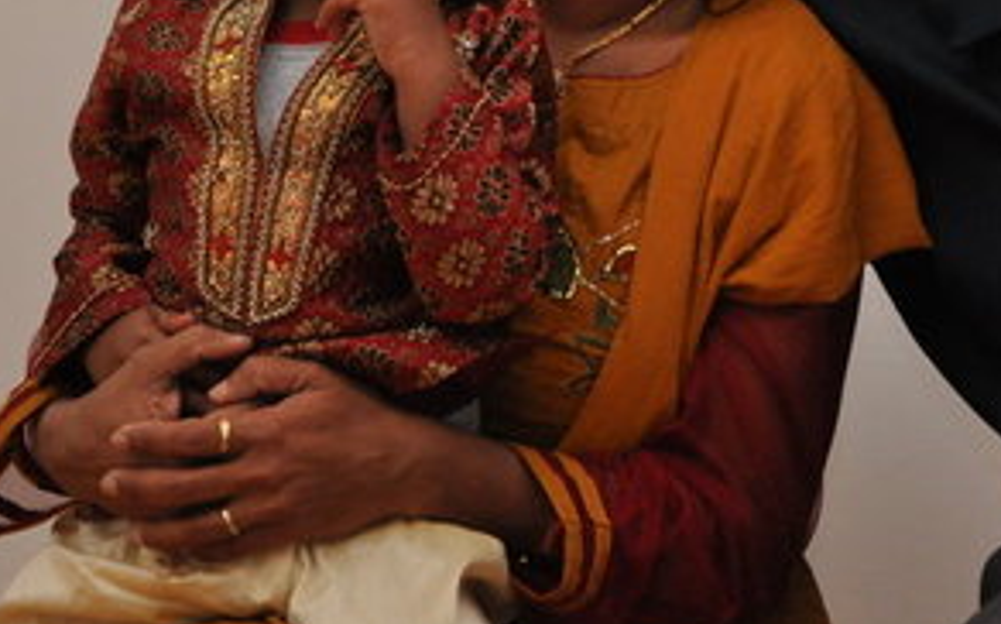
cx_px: 915
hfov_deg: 15.4
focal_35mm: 134
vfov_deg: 9.7
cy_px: -53
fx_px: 3653
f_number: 7.1
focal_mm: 40
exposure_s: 1/60
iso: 1600
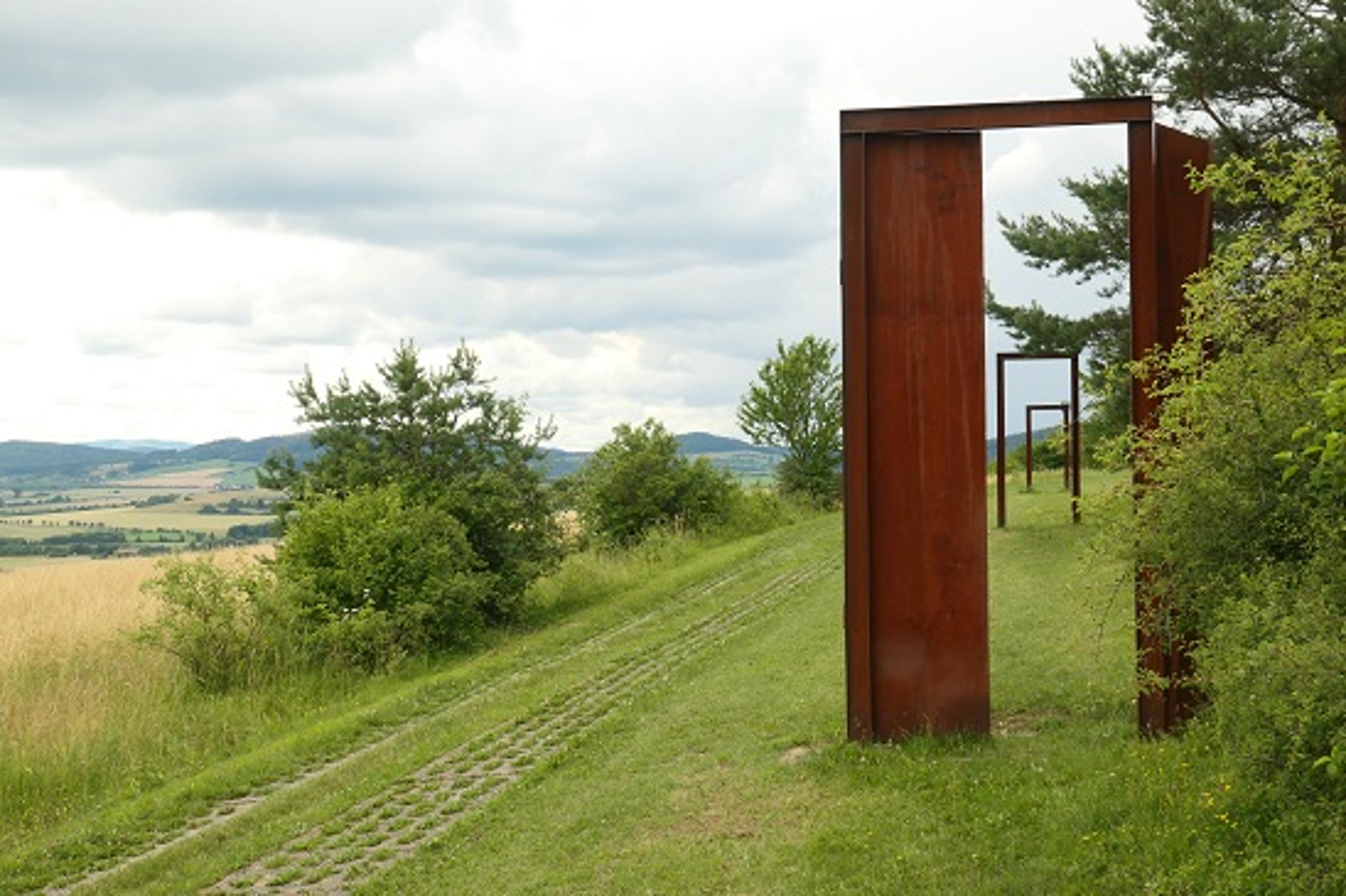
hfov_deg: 41.9
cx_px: 673
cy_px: 448
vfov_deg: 28.6
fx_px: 1757
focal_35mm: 47
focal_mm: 17.1
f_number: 8
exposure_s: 1/640
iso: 800
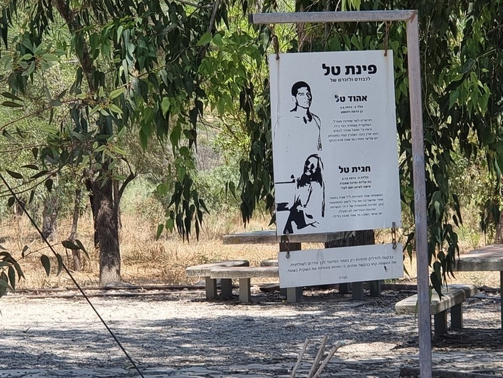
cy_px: 189
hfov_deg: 27.0
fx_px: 1047
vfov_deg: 20.5
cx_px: 252
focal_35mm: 72
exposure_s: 1/779
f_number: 2.4
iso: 50
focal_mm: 9
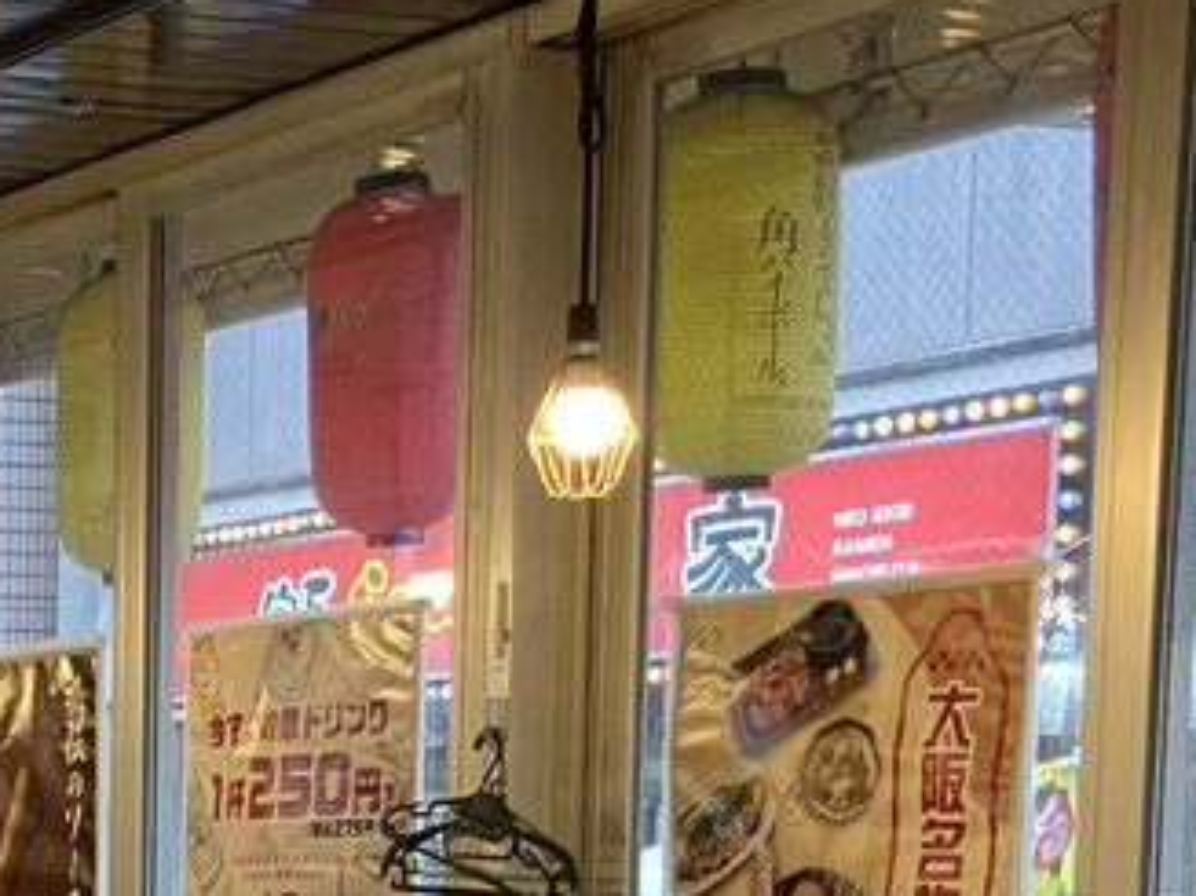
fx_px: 3523
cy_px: 1494
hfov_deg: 18.3
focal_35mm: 102
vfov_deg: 13.3
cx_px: -236
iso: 125
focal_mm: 3.99
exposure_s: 1/50
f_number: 1.8
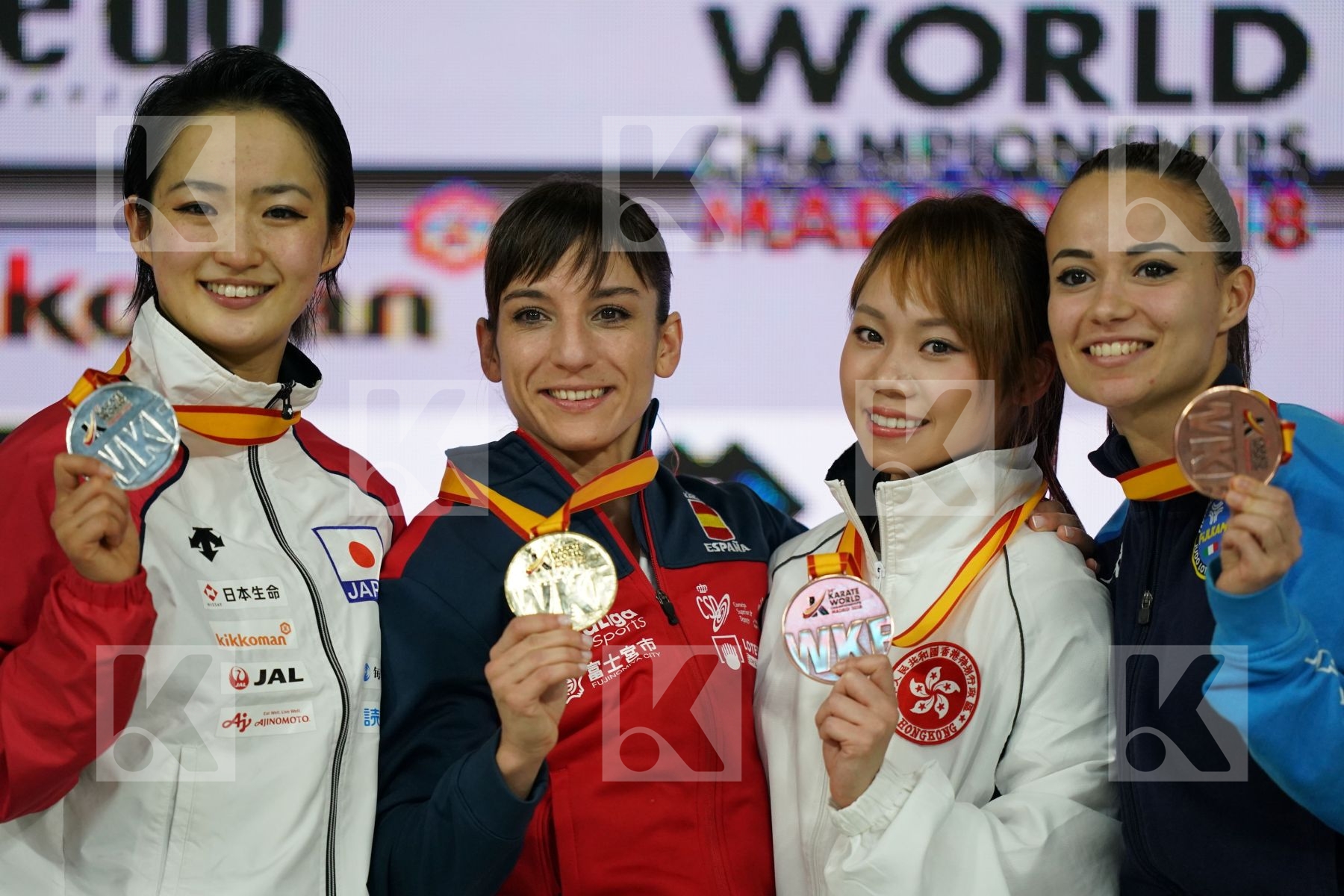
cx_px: 672
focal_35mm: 400
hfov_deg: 5.2
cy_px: 448
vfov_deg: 3.4
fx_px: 14932
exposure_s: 1/400
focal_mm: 400
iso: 2500
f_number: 2.8
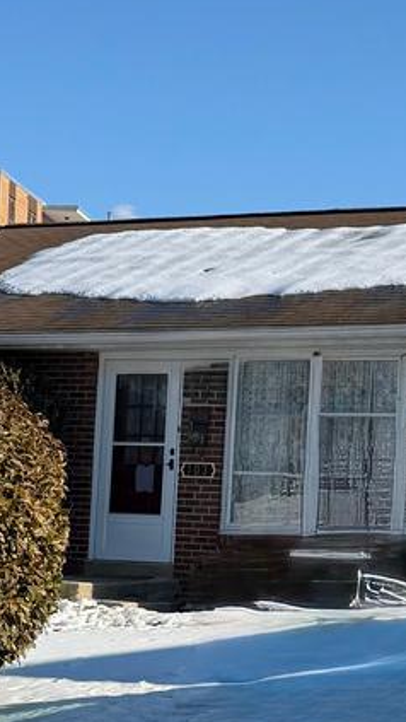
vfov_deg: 22.4
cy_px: 444
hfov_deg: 12.7
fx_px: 1818
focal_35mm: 95
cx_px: 350
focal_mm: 6.76
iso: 80
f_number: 1.78
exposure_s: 1/4167
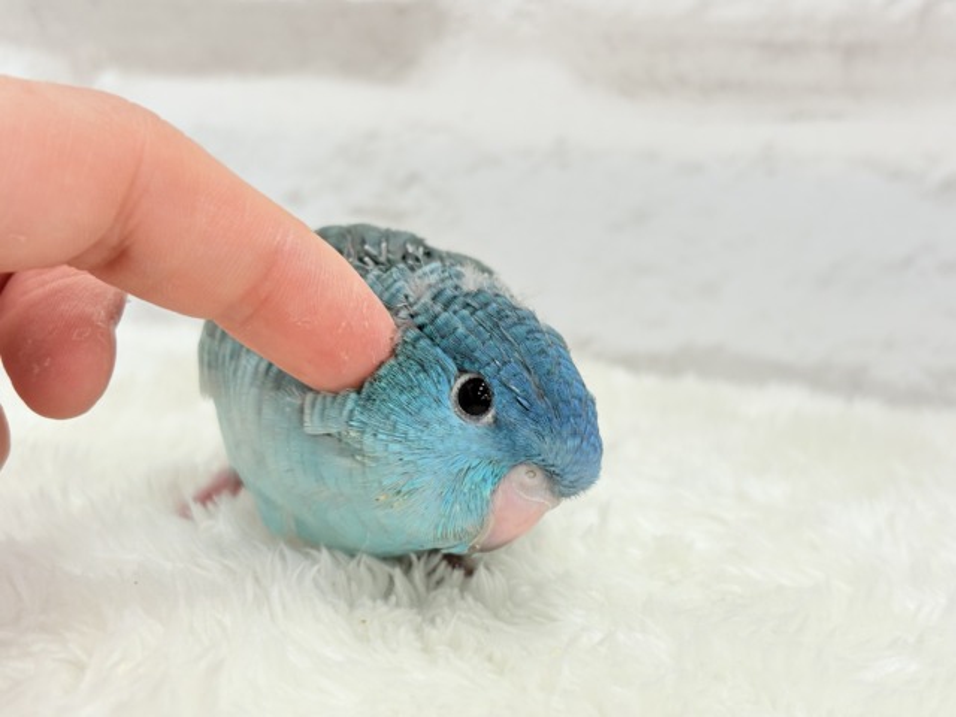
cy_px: 358
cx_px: 478
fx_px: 1436
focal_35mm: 52
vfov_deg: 28.0
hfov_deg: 36.8
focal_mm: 5.96
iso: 40
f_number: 1.6
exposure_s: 1/50
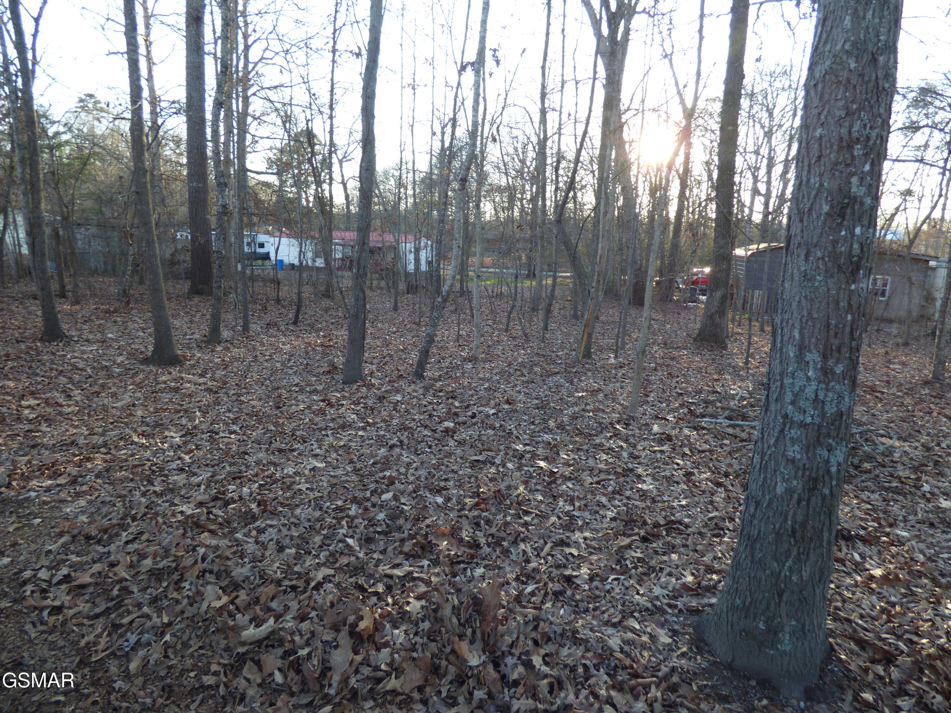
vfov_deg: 66.0
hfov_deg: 81.7
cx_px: 476
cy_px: 356
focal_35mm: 20
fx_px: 549
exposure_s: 1/100
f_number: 2.8
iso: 100
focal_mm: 3.58
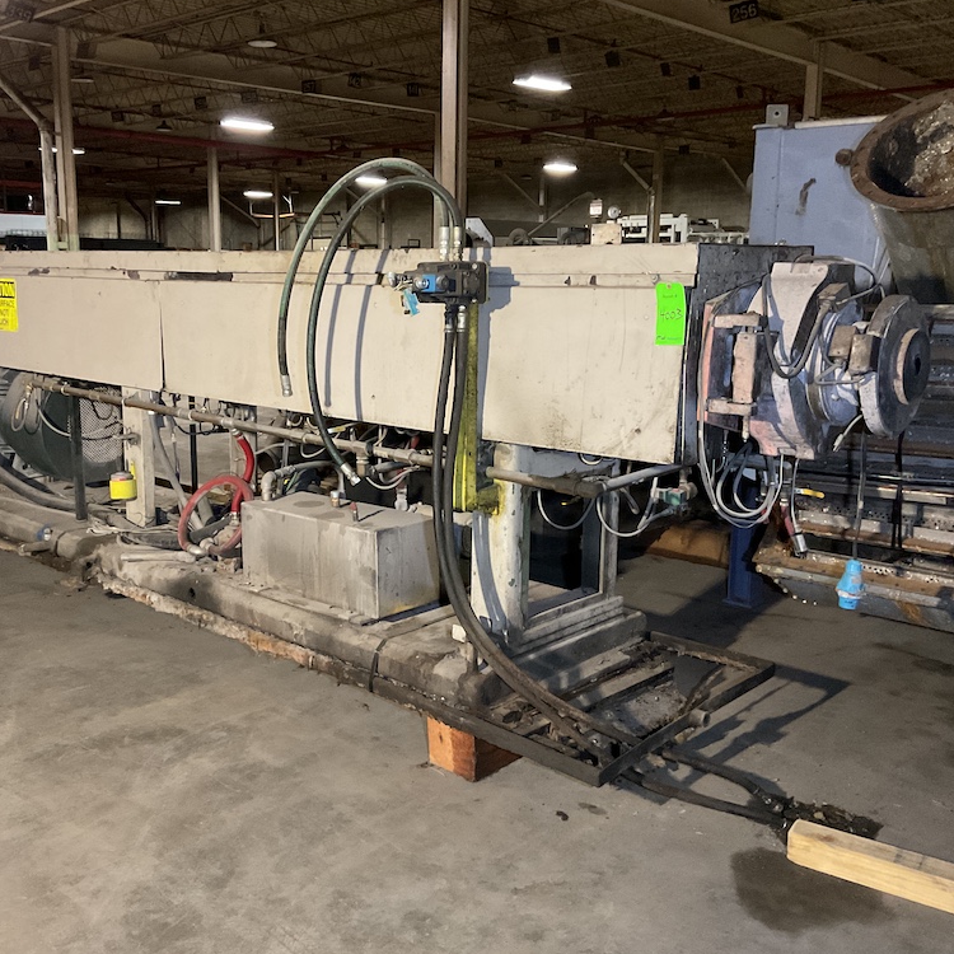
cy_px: 472
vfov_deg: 47.2
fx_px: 1091
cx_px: 427
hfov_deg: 47.1
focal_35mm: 35
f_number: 1.8
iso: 400
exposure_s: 1/30
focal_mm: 3
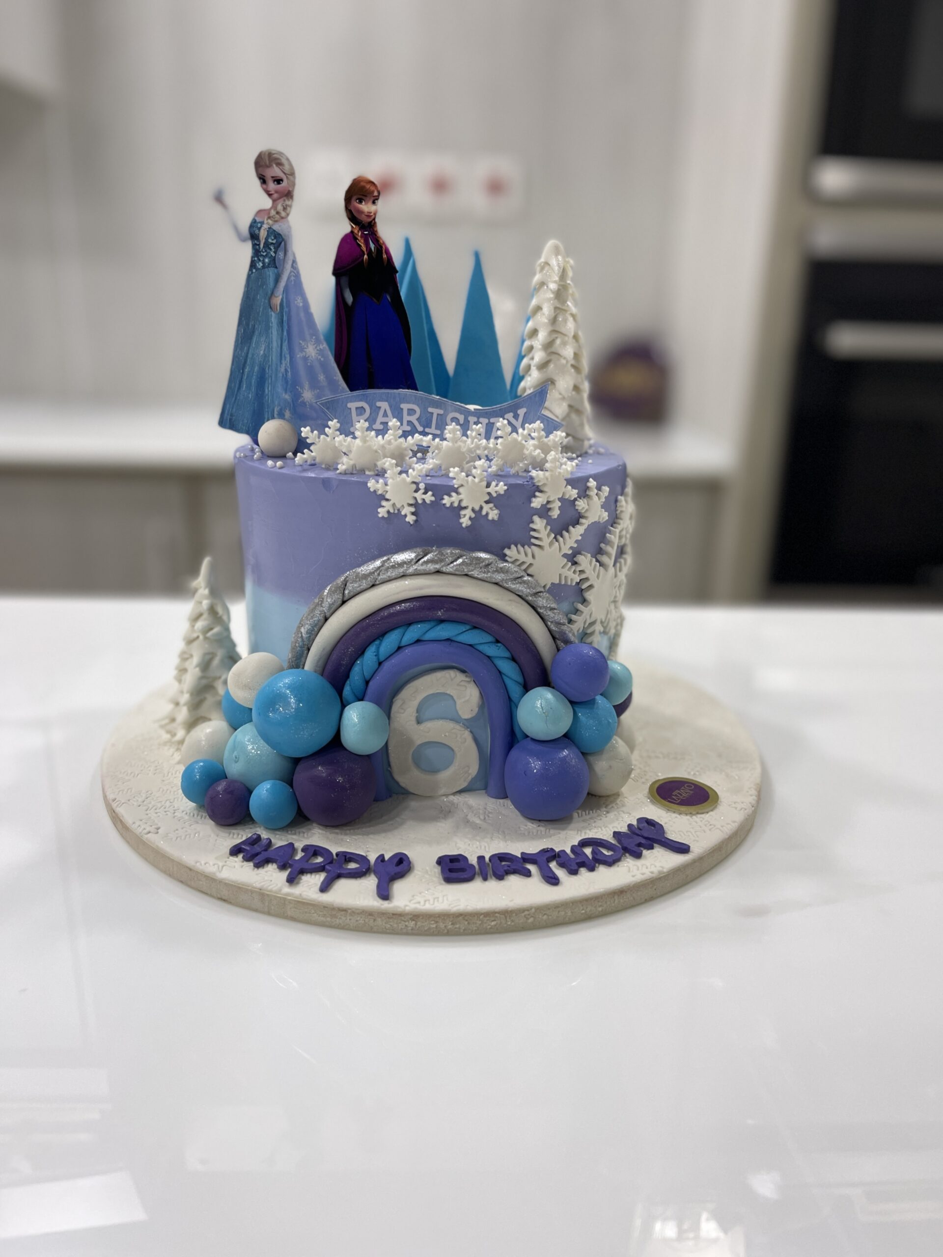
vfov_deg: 67.3
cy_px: 628
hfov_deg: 53.1
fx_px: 944
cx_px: 472
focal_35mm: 26
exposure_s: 1/100
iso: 100
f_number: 1.6
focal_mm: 5.1
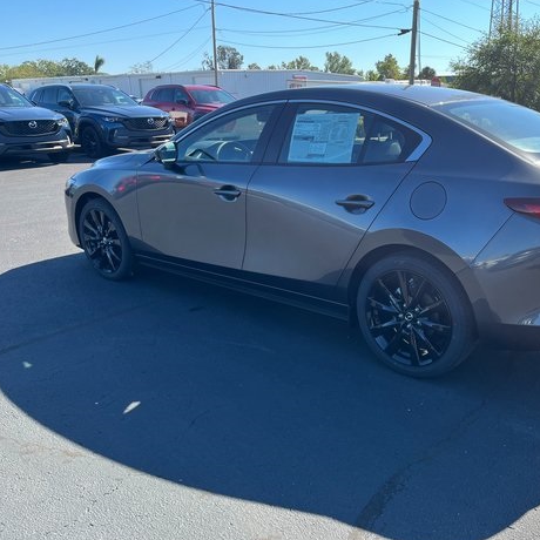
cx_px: 357
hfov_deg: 50.3
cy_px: 269
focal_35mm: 32
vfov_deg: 51.1
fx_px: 565
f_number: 1.6
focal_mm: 5.1
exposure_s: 1/714
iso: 50
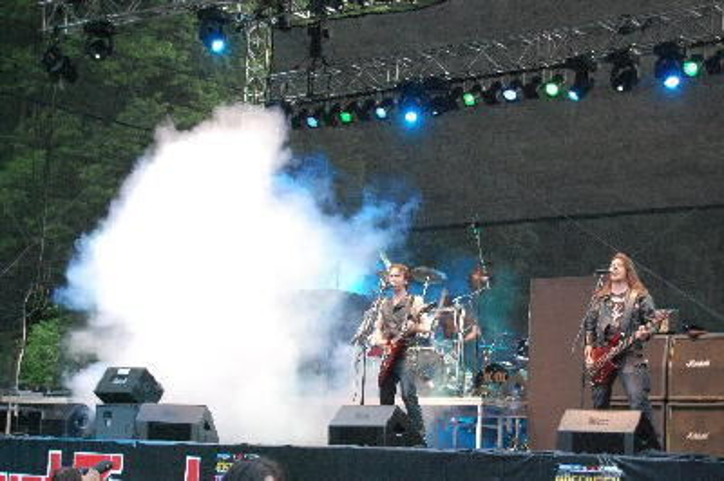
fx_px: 1658
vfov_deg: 16.5
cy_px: 240
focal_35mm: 82
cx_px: 362
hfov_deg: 24.6
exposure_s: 1/60
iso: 1600
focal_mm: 55
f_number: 5.6
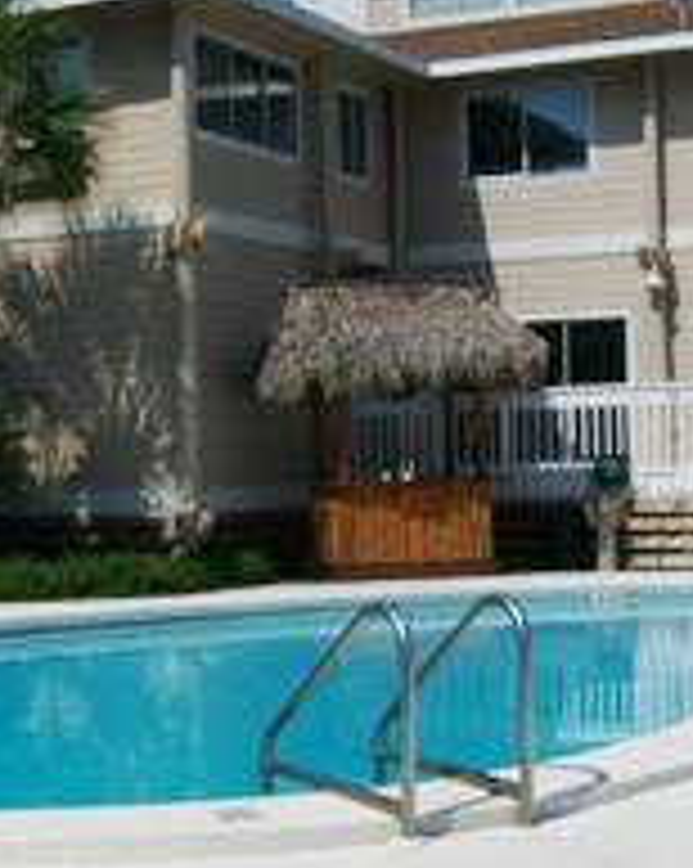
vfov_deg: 26.1
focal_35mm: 73
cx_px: 171
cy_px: 441
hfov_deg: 20.8
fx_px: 1875
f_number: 4.8
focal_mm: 6
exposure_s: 1/1280
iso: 64
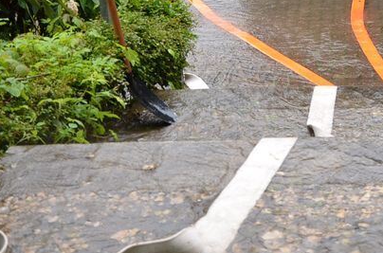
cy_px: -41
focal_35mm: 104
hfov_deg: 19.5
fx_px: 1103
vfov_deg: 12.8
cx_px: 302
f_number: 4
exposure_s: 1/50
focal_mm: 28
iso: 100
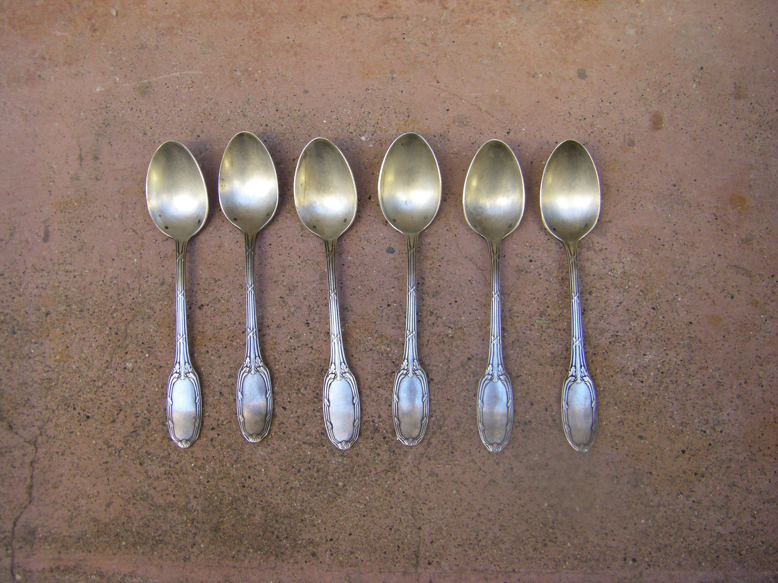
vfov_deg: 37.7
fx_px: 854
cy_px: 292
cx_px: 389
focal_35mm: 38
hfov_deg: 49.0
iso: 160
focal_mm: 6.3
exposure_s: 1/50
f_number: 3.5
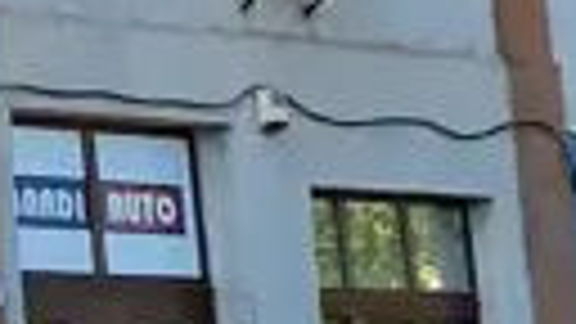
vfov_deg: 6.1
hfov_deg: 8.8
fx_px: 2994
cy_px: -238
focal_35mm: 196
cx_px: -1228
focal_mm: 5.54
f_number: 1.8
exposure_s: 1/2020
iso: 40
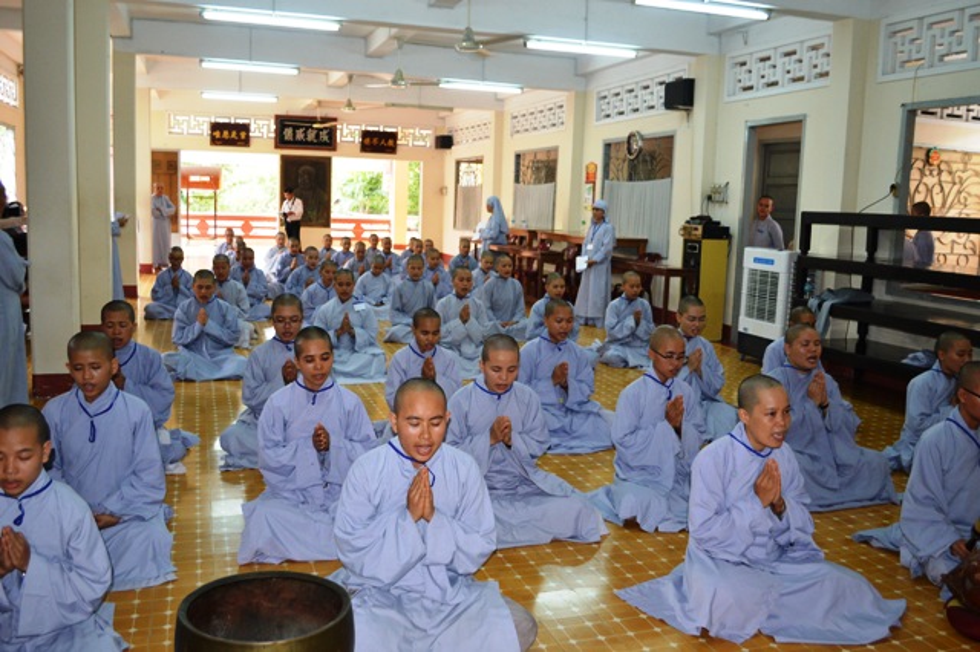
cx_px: 490
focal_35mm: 30
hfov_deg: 62.0
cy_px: 326
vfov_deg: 43.6
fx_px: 816
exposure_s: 1/60
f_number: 3.8
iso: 720
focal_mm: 20
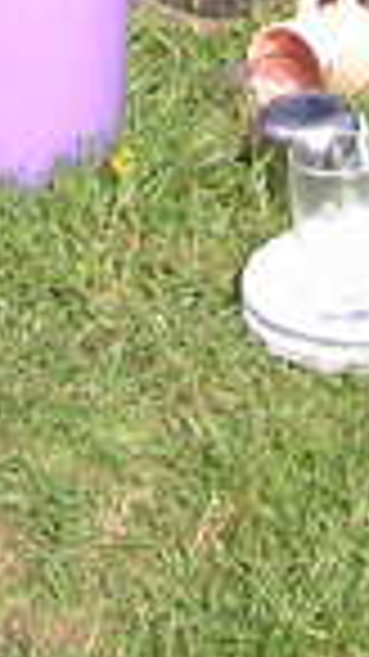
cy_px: -680
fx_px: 3849
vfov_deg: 9.1
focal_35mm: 221
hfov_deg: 5.4
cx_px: -162
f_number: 2.8
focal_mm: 6.1
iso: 50
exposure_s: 1/750
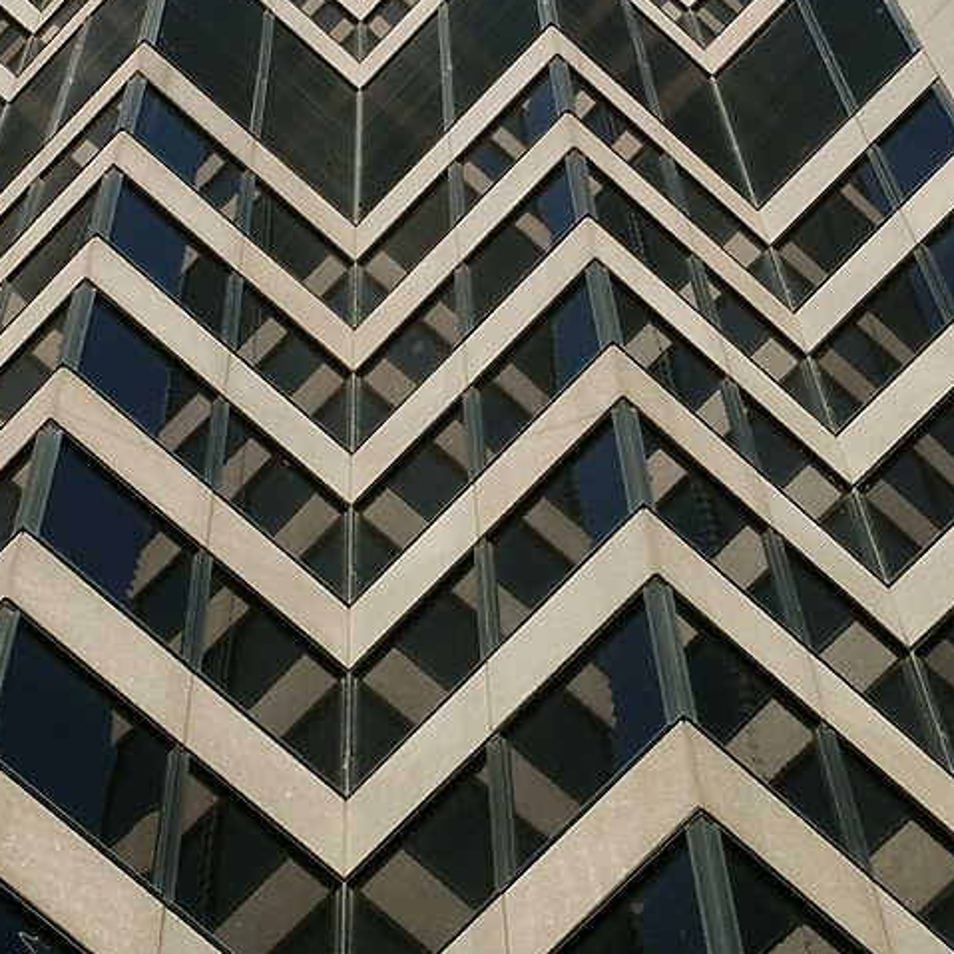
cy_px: 153
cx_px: 359
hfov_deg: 15.4
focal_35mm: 113
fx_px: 3523
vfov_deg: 15.3
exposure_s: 1/180
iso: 64
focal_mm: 14.13
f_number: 8
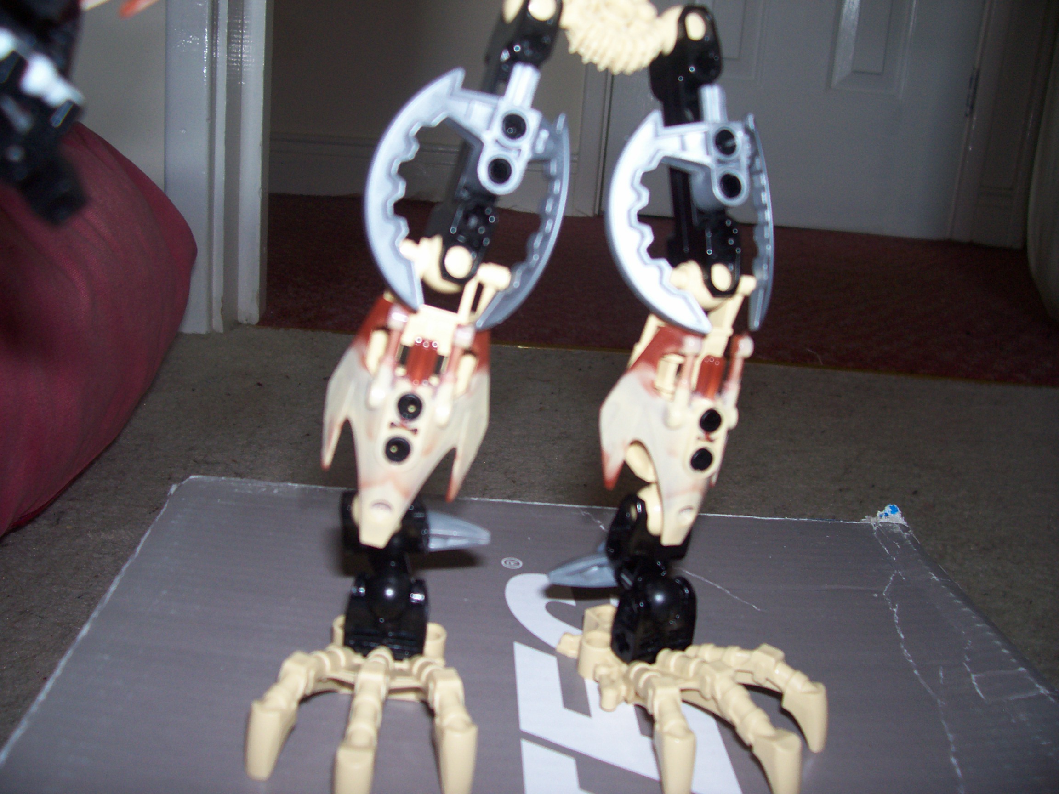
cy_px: 397
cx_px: 530
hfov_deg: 54.0
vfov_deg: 41.8
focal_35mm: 34
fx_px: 1040
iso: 80
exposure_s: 1/64
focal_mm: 5.6
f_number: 2.7
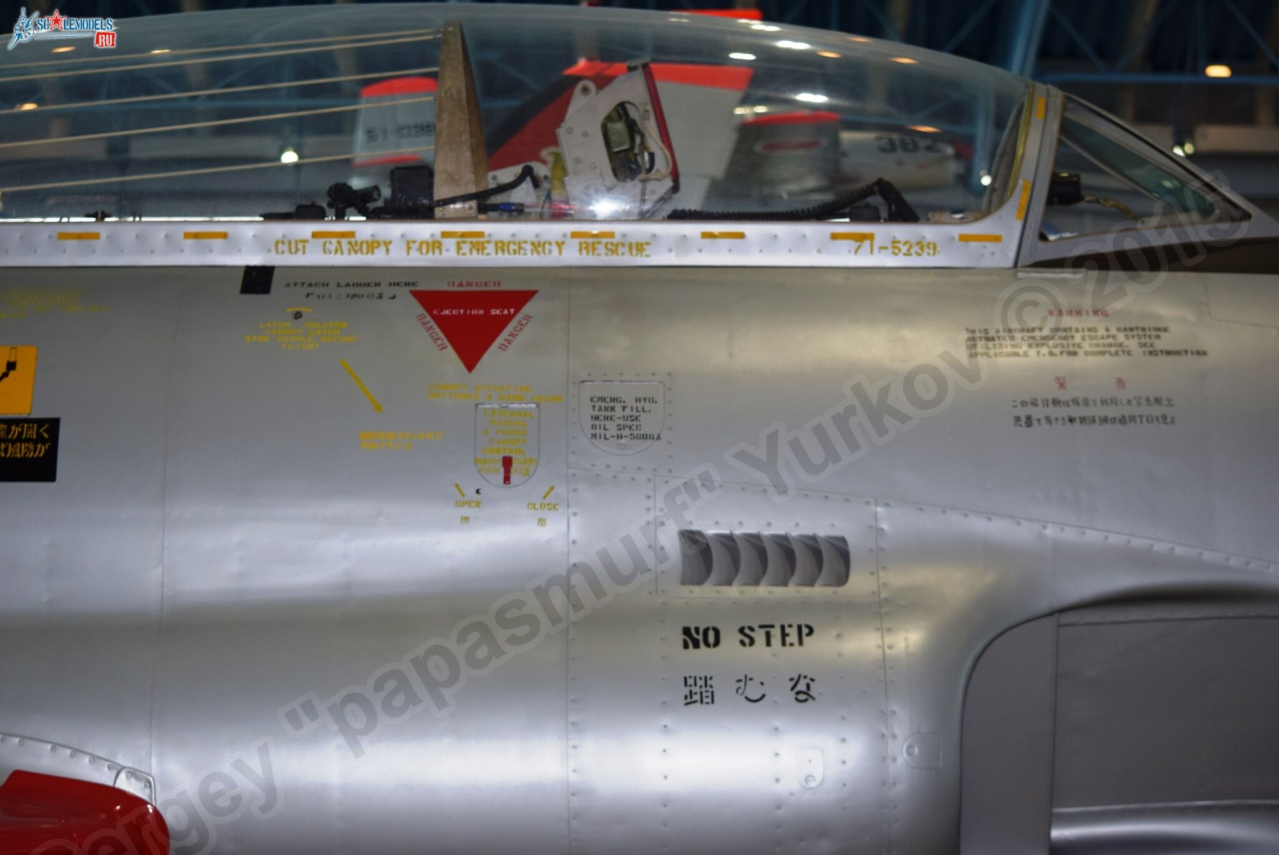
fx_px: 2933
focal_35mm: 82
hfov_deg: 24.6
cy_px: 428
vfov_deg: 16.6
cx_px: 640
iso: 400
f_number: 4.5
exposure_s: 1/60
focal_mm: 55
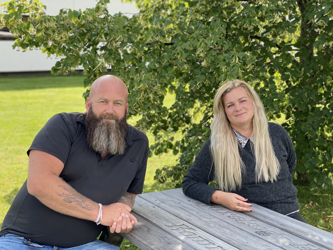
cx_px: 166
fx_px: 500
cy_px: 125
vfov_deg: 28.0
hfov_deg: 36.8
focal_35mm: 52
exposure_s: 1/256
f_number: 2
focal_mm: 6
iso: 20
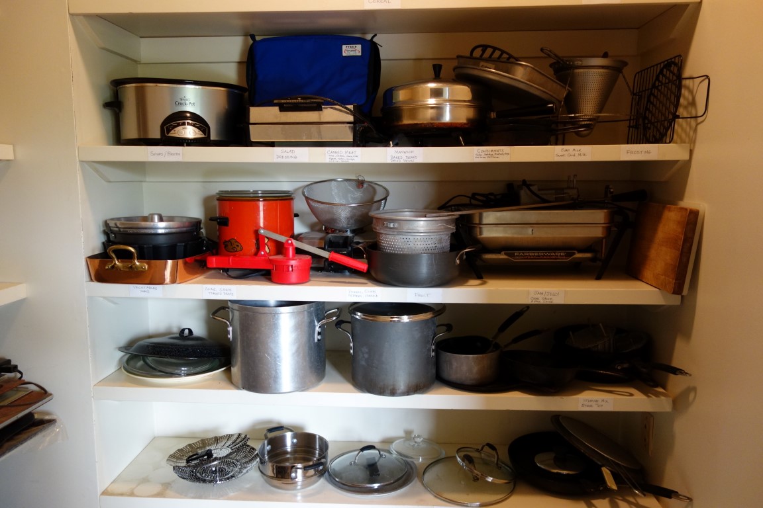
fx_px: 593
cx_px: 382
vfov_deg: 46.4
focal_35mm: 28
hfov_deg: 65.5
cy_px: 254
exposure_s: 1/30
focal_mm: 10.4
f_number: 1.8
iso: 400
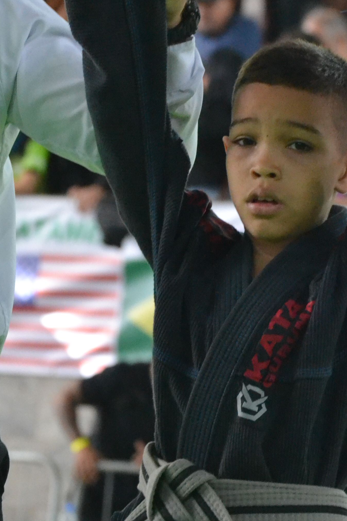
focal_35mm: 309
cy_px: 267
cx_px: 198
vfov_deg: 6.7
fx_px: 4467
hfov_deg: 4.4
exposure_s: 1/125
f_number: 5.6
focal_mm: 90
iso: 3600
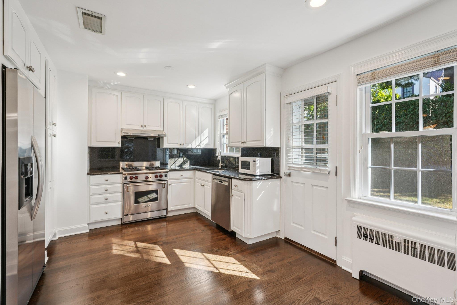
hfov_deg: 95.0
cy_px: 152
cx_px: 228
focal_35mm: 16
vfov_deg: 72.0
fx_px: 209
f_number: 9
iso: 400
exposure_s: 1/25
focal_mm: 16.5
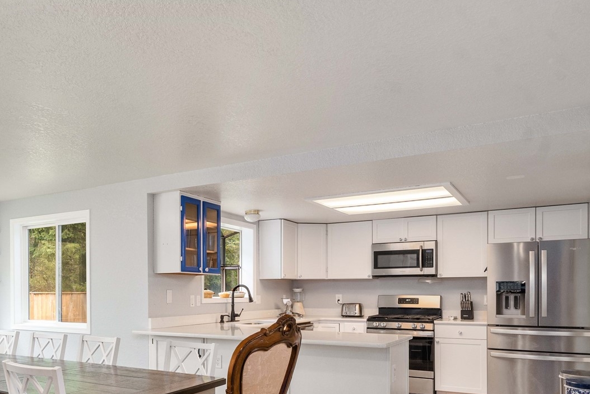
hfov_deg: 61.2
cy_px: 296
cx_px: 170
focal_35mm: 29
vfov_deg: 43.5
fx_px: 475
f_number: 6.3
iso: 1000
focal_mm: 18
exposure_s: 1/30
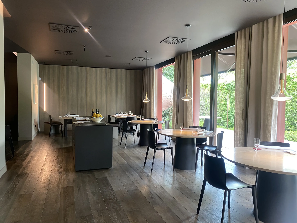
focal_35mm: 26
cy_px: 112
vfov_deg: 53.1
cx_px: 148
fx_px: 223
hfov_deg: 67.3
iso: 200
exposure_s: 1/60
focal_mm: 4.25
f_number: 1.8
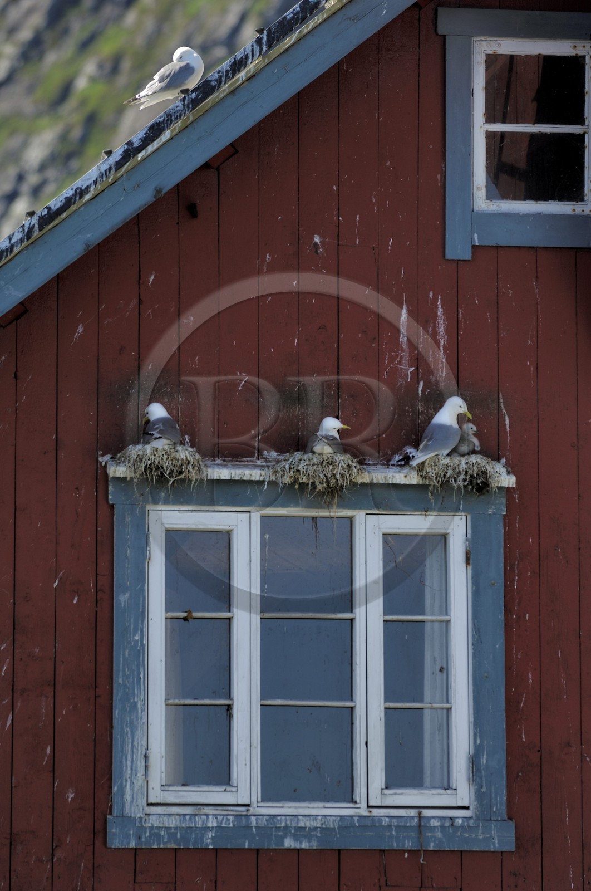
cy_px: 446
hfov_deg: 4.6
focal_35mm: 300
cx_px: 296
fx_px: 7409
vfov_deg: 6.9
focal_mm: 200
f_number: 4
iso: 100
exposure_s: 1/320
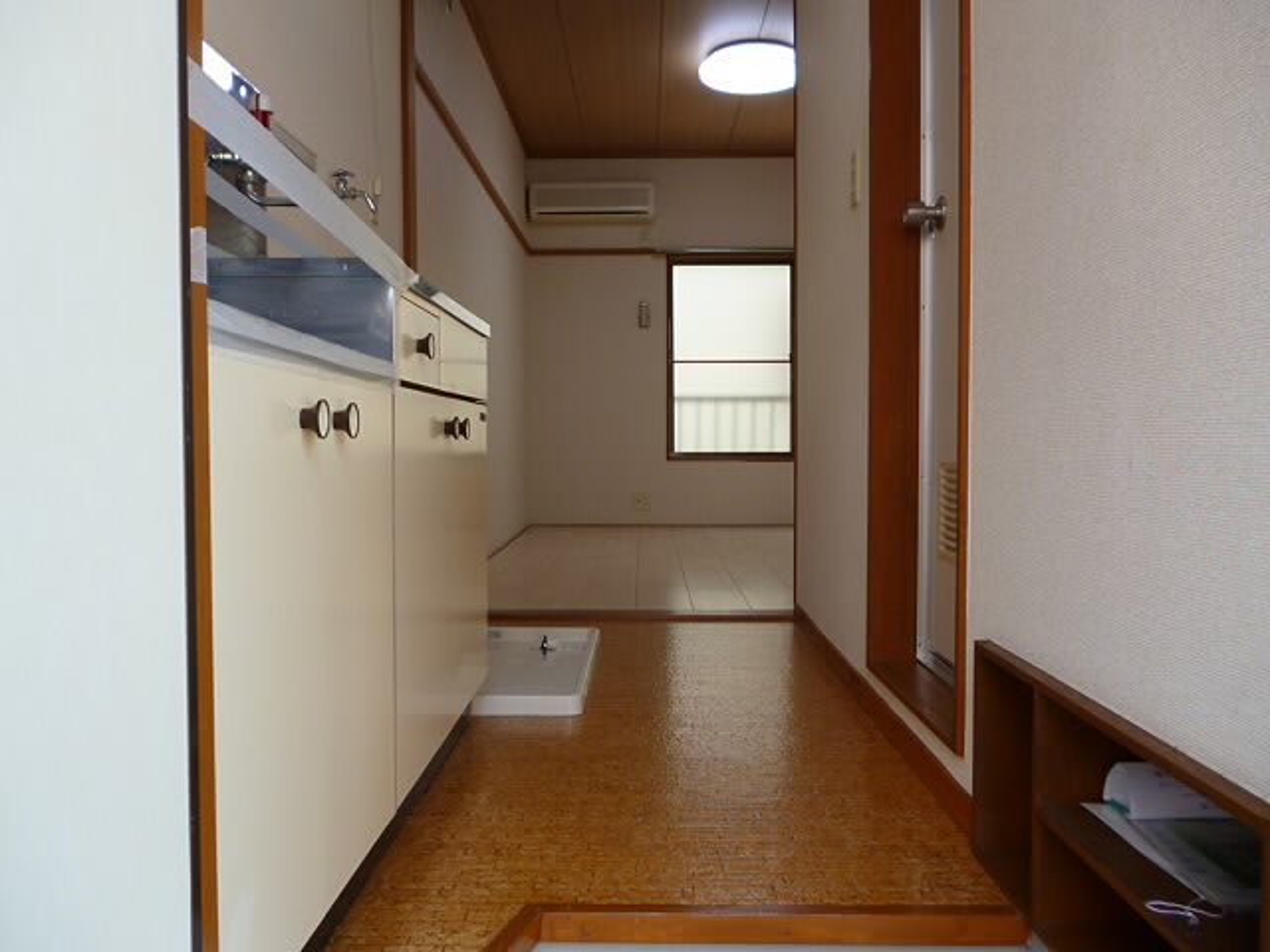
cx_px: 635
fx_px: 1027
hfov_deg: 63.4
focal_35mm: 28
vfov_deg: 49.7
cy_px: 476
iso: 125
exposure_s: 1/60
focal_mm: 5
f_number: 3.1
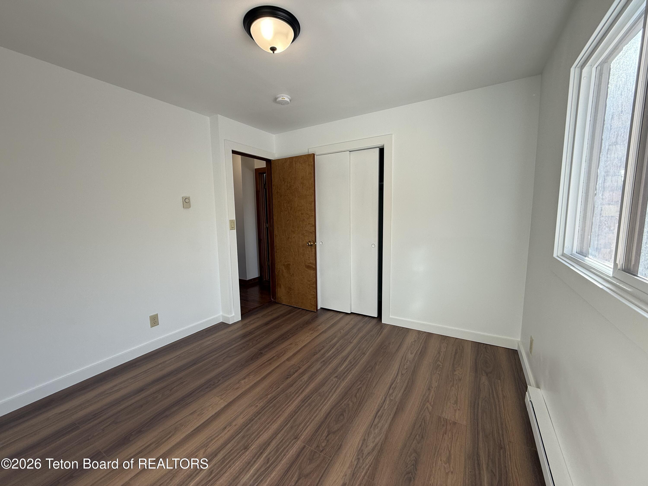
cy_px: 243
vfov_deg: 85.7
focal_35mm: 14
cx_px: 324
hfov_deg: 102.1
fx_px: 262
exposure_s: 1/174
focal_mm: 2.22
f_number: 2.2
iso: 50
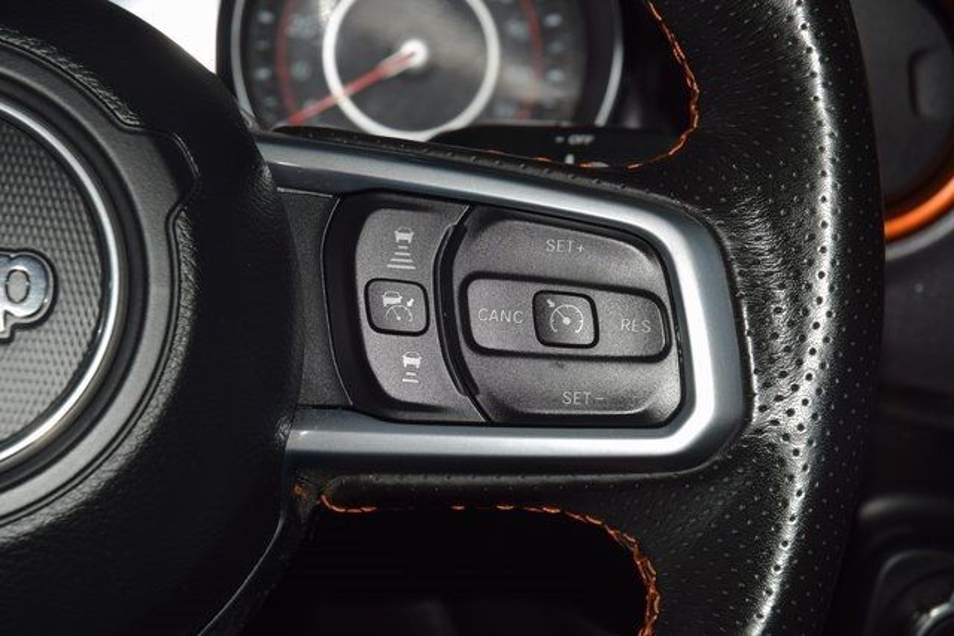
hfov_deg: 19.5
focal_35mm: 105
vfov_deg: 13.0
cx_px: 477
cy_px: 318
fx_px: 2783
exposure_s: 1/125
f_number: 8
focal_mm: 70
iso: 100
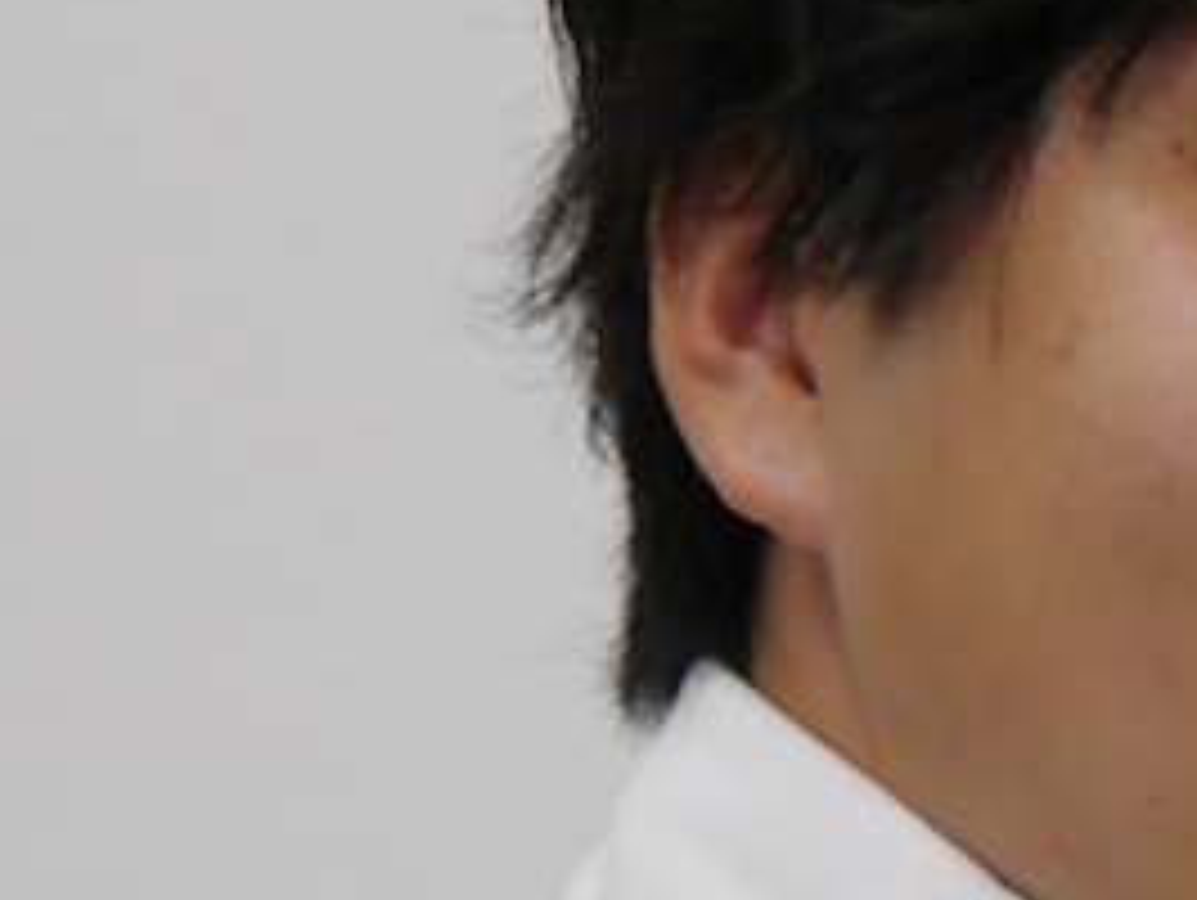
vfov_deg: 2.2
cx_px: 2876
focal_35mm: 676
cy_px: 1260
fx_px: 23397
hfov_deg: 2.9
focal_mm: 45
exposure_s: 1/100
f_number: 4
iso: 500
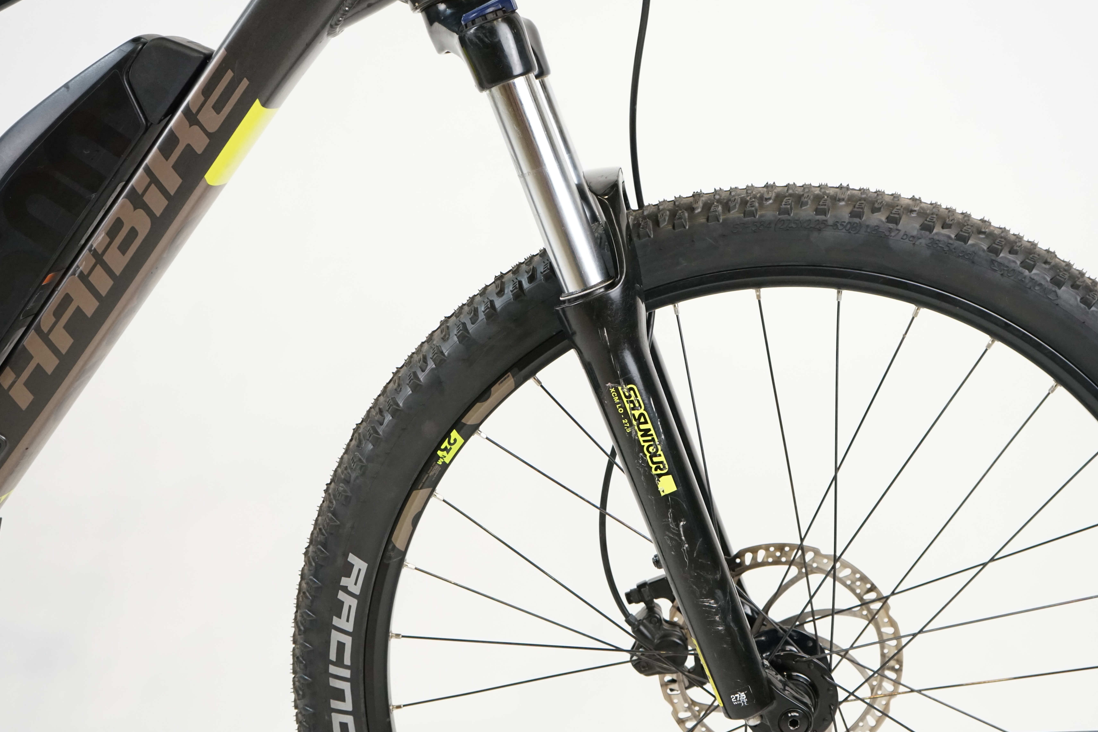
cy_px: 368
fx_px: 1433
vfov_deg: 28.6
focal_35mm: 47
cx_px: 604
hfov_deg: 41.9
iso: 2500
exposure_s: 1/200
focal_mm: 42
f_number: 5.6
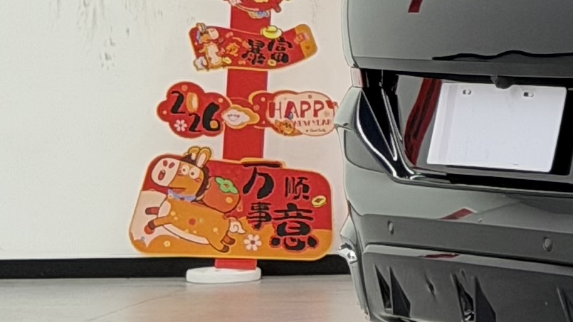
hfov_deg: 7.6
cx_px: 1401
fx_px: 3981
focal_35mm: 262
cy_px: -402
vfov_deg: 4.5
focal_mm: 6.76
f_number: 1.78
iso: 100
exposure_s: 1/69
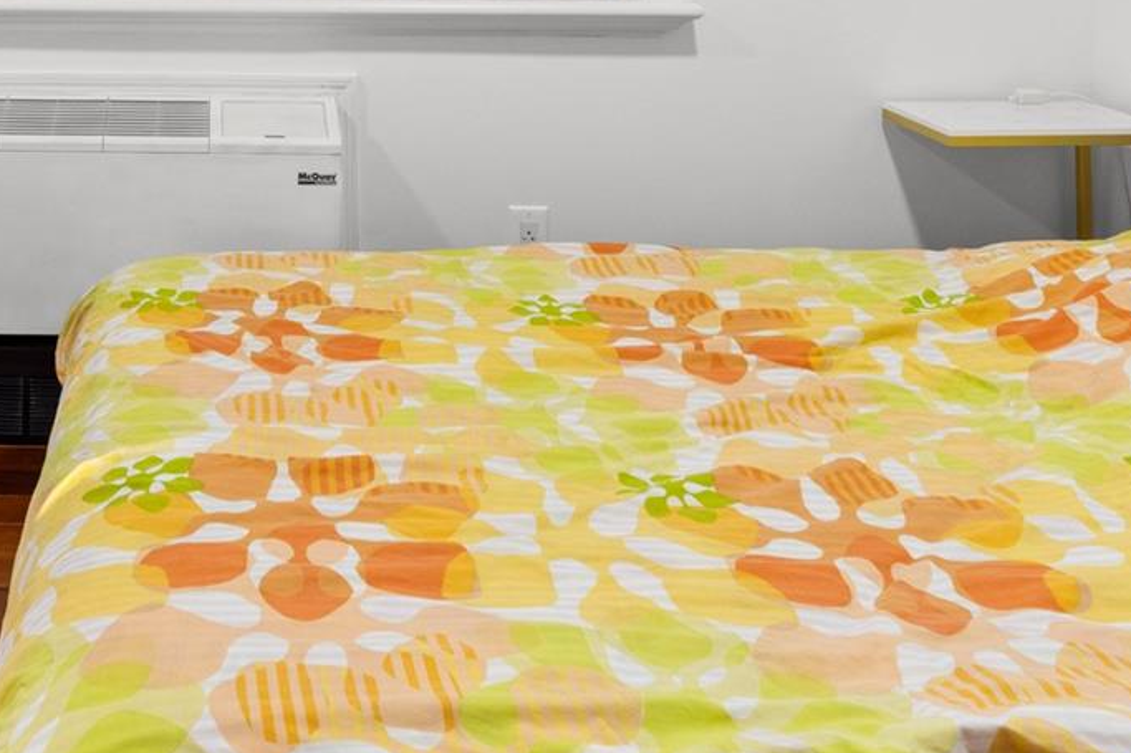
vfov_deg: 28.1
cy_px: -138
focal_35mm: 42
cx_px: 149
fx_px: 1319
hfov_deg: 43.1
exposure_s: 1/20
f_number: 9
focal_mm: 14
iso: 800
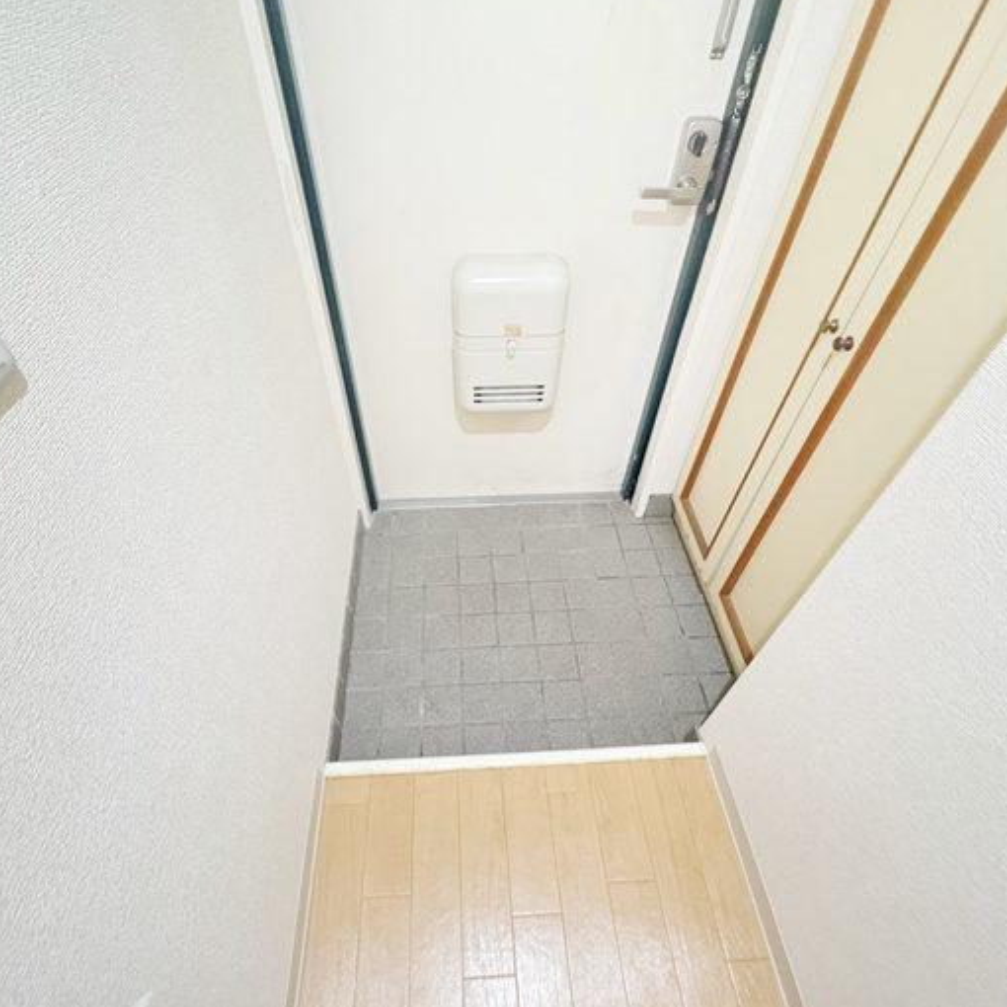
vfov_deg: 84.0
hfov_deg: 83.9
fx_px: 560
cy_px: 497
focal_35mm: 17
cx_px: 480
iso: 800
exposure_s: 1/30
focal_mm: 2.22
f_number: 2.2
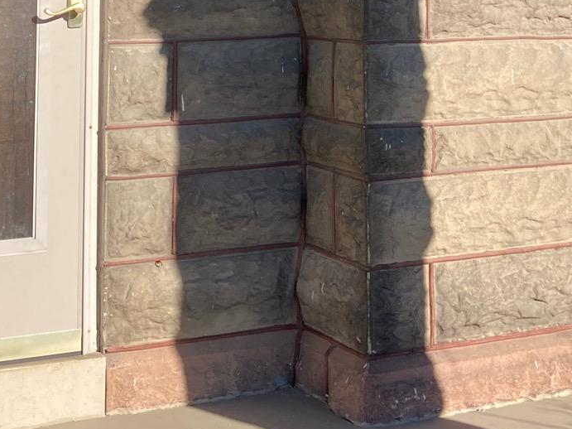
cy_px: -142
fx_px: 1371
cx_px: 353
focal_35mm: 83
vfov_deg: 16.7
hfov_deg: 23.5
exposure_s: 1/796
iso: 20
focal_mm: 3.99
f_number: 1.8
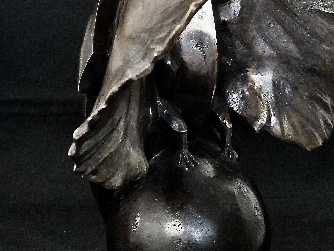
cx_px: 39
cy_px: 89
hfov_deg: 20.7
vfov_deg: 15.9
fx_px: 897
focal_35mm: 93
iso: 3200
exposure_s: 1/60
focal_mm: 26
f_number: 4.5
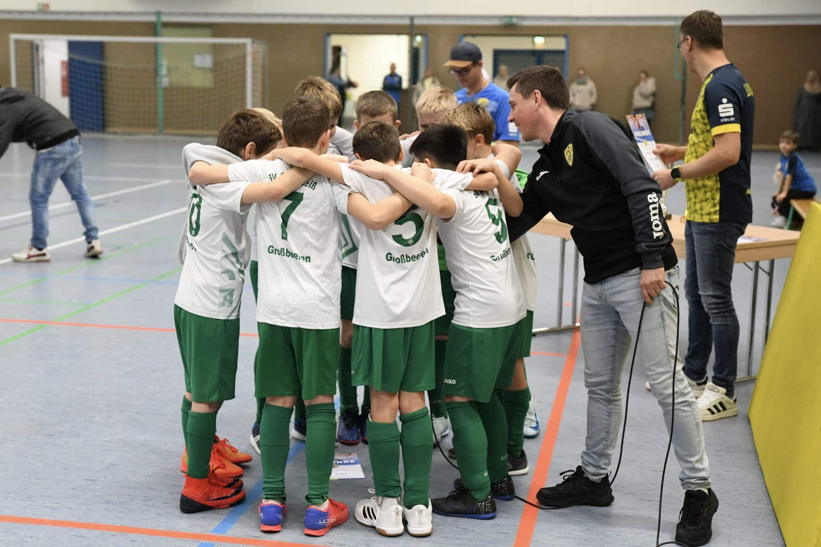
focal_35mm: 50
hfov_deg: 39.6
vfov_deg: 27.0
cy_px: 274
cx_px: 410
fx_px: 1140
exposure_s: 1/800
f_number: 2.8
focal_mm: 50
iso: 8000
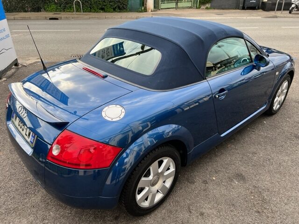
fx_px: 225
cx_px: 150
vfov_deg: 53.1
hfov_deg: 67.3
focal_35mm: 26
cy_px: 112
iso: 50
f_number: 1.5
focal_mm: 5.7
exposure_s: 1/493
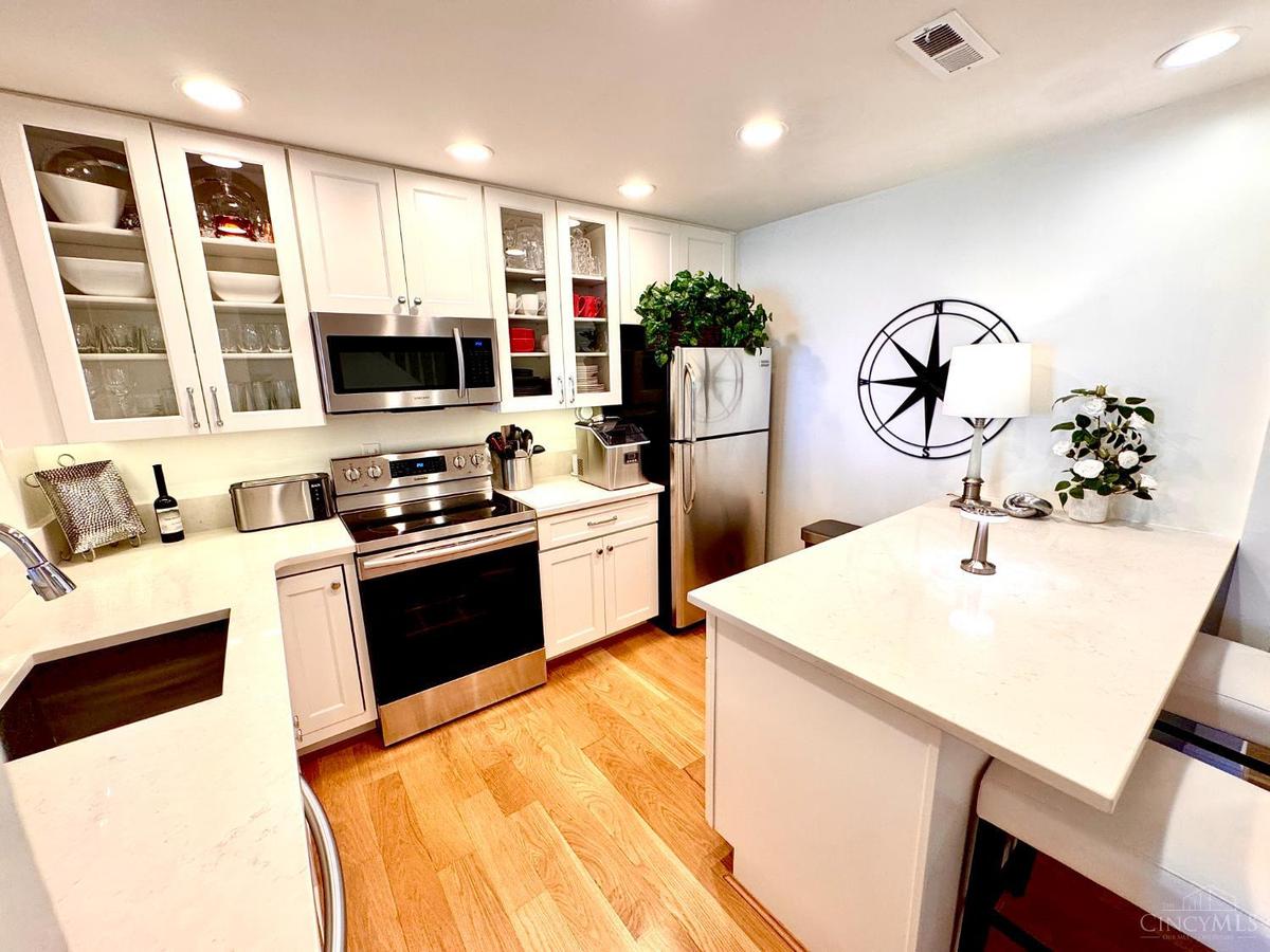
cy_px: 476
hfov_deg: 102.1
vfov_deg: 85.7
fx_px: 514
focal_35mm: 14
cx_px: 635
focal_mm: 2.22
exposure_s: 1/120
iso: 160
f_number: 2.2
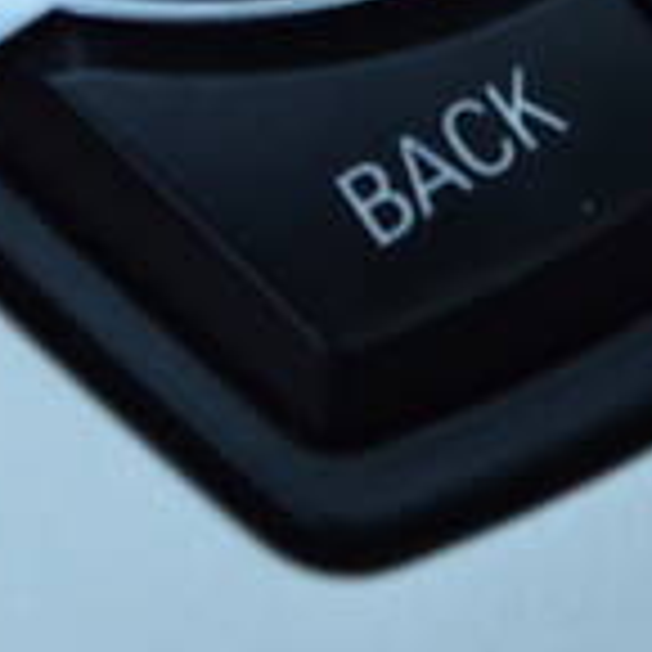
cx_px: 292
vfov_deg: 11.6
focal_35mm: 140
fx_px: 2983
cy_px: -490
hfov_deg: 12.5
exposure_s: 1/60
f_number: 10
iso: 360
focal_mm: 20
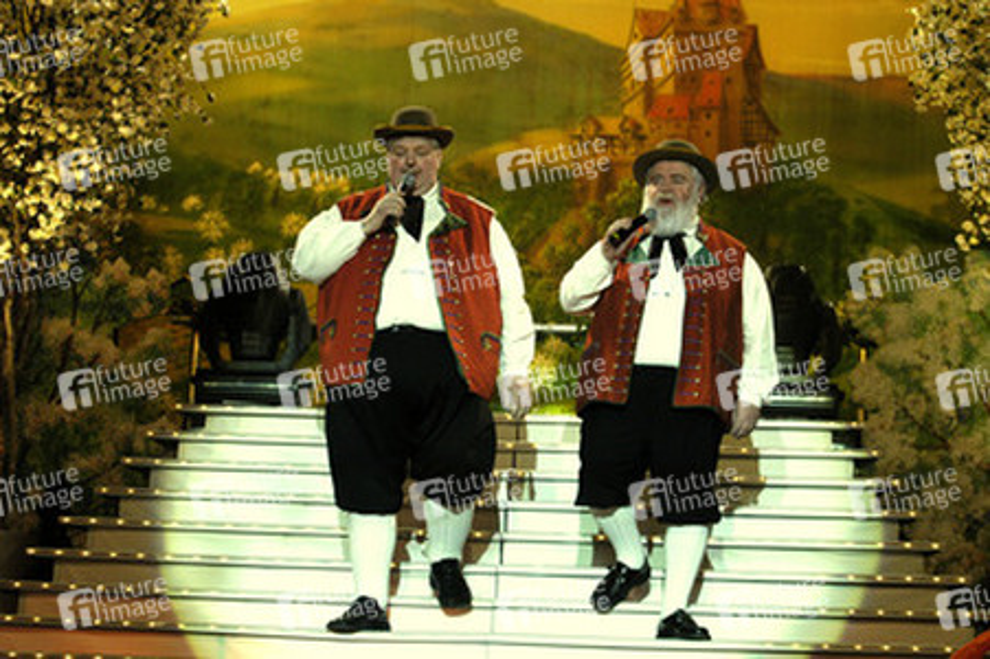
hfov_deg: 17.1
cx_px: 495
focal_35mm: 120
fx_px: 3297
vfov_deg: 11.4
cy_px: 330
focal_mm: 80
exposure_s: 1/250
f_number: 2.8
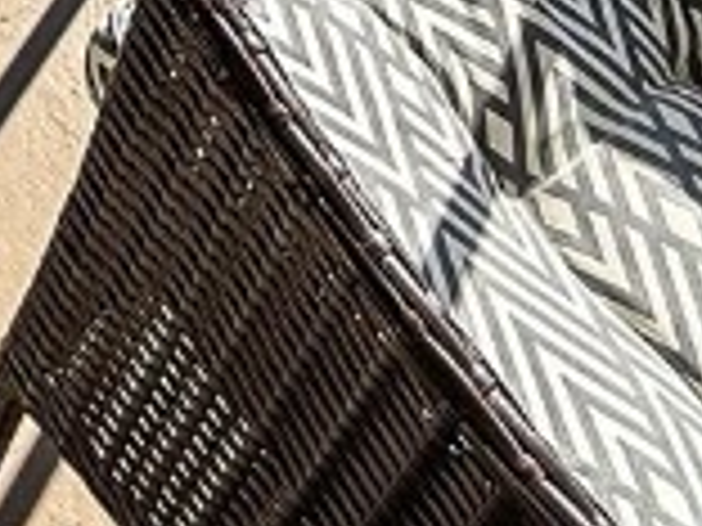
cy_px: -1052
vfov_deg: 10.8
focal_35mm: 92
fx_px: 1866
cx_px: -315
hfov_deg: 19.0
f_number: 2.2
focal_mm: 2.22
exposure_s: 1/1068
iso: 50
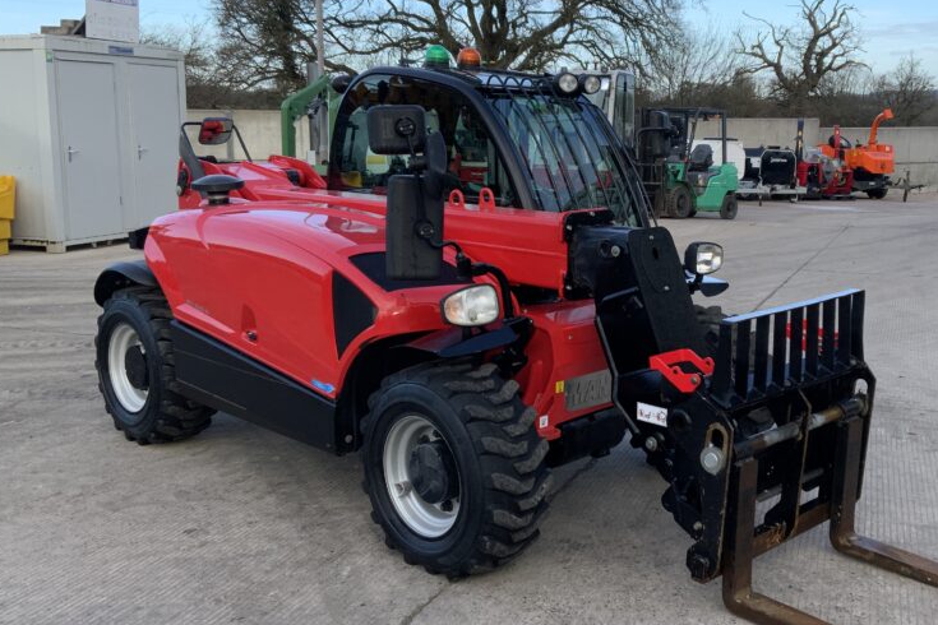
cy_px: 298
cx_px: 593
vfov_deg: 31.9
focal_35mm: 42
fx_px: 1094
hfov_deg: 46.0
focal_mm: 3
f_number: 1.8
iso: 16
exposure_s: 1/627
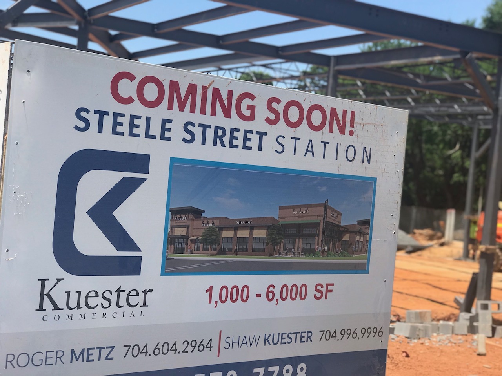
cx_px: 251
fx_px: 827
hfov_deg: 33.8
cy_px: 188
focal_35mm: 57
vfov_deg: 25.7
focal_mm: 6.6
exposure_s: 1/665
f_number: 2.8
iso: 20
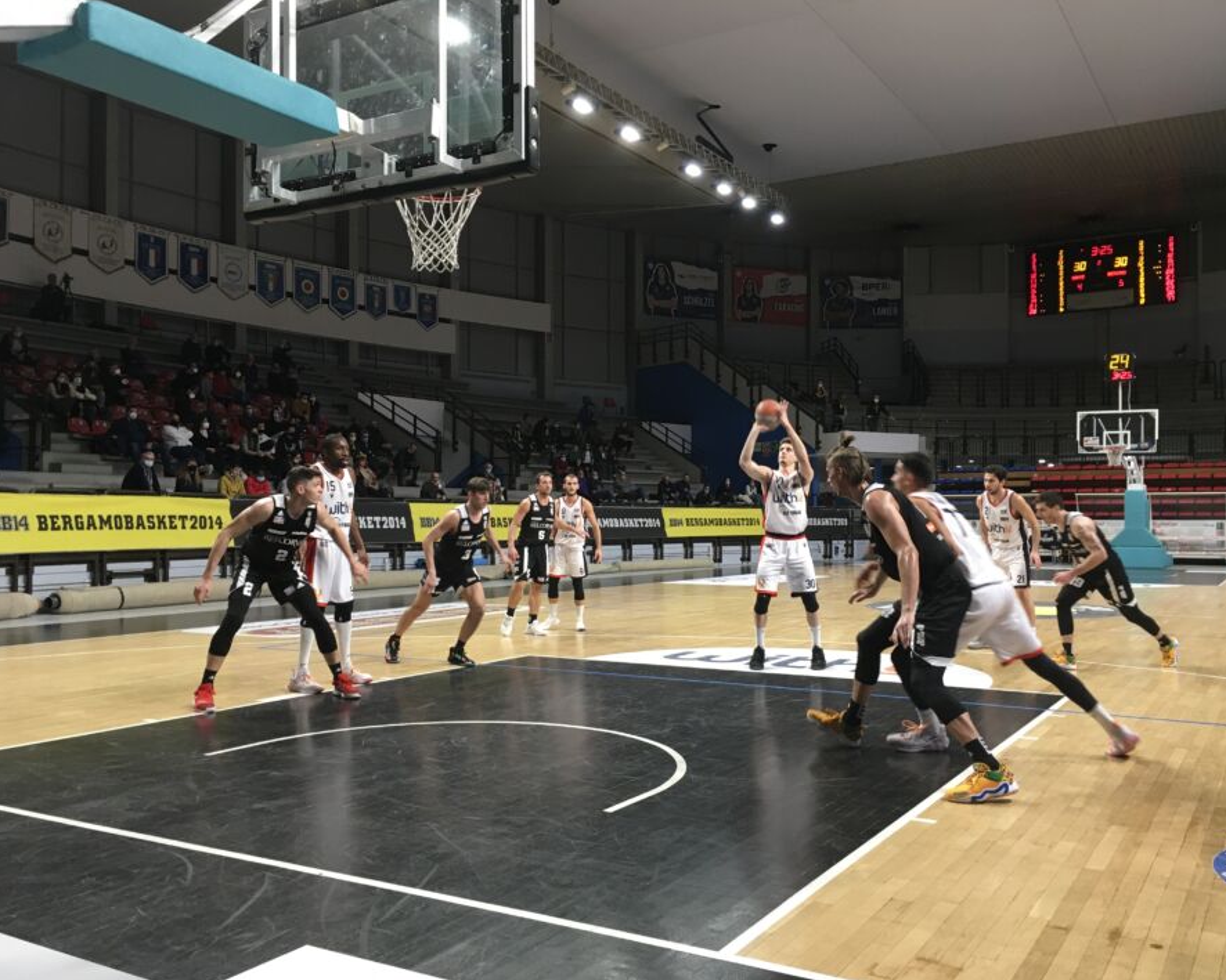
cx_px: 645
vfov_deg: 47.1
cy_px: 492
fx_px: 1125
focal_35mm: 31
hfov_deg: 57.1
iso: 50
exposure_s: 1/33
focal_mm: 4.15
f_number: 2.2
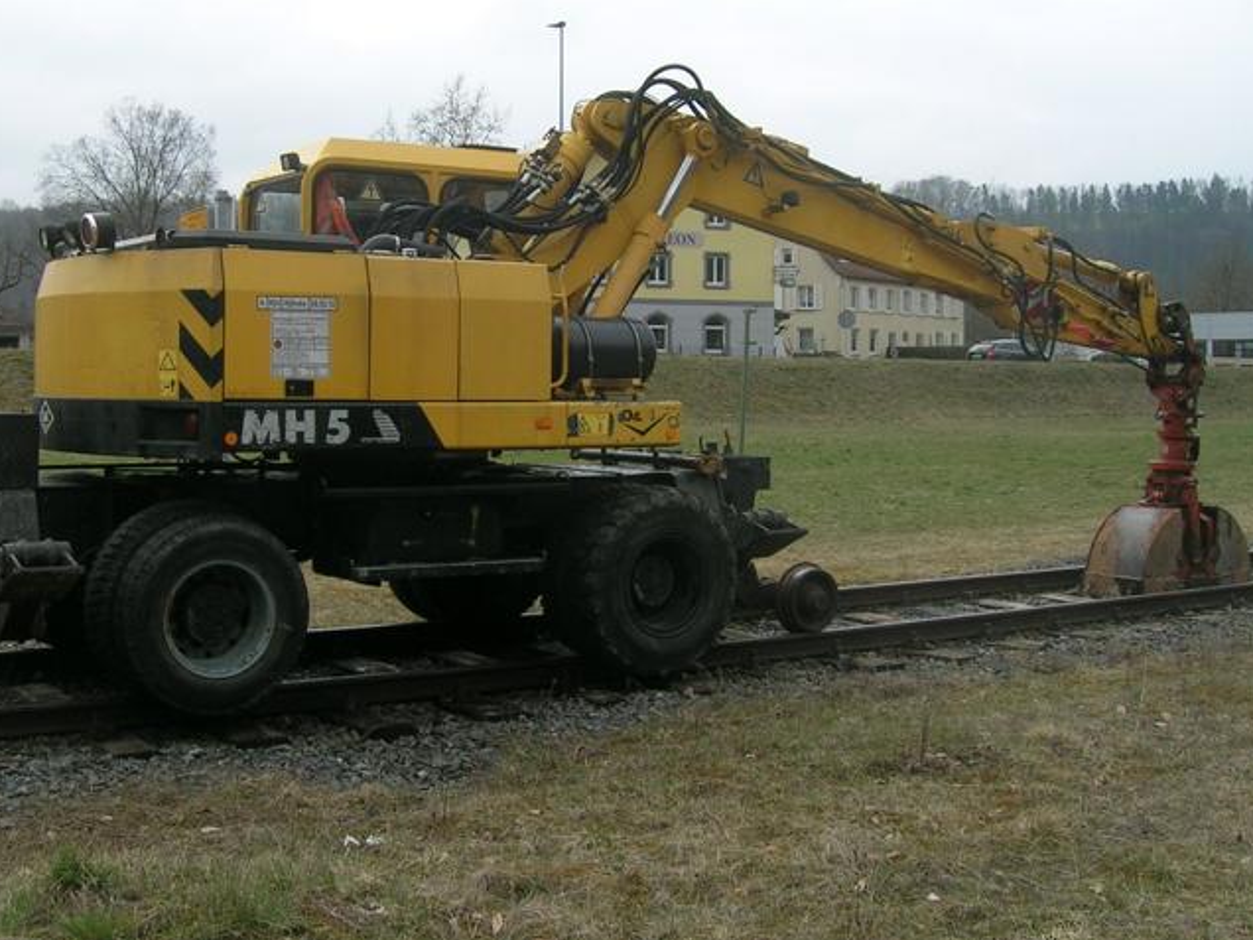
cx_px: 522
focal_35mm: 44
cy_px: 394
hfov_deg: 42.8
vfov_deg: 32.8
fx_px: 1593
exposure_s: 1/311
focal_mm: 5.4
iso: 50
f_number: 4.8
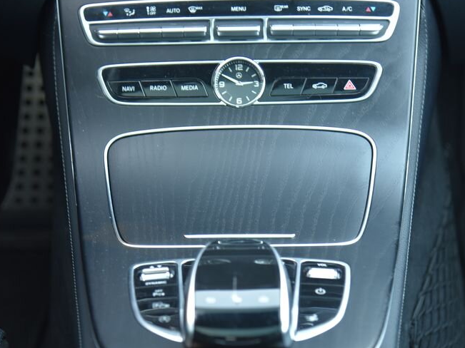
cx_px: 231
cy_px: 188
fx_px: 1424
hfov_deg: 18.6
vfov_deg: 14.0
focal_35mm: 106
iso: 500
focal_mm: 70
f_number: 4
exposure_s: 1/13
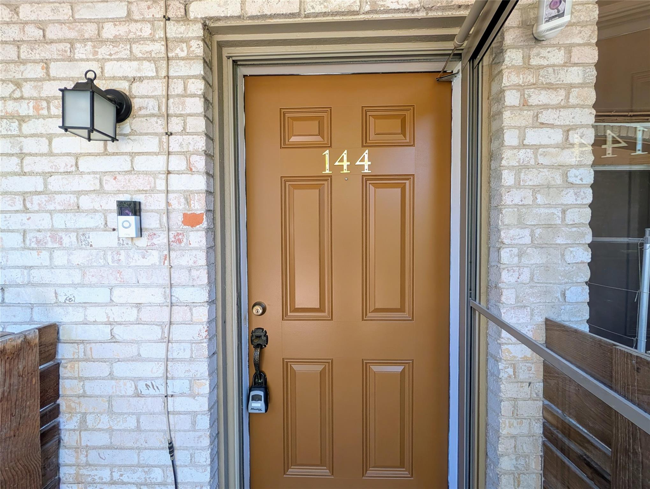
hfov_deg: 110.5
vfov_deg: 94.6
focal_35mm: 12
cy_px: 244
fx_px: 226
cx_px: 325
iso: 190
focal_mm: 2.02
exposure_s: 1/329
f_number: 1.7
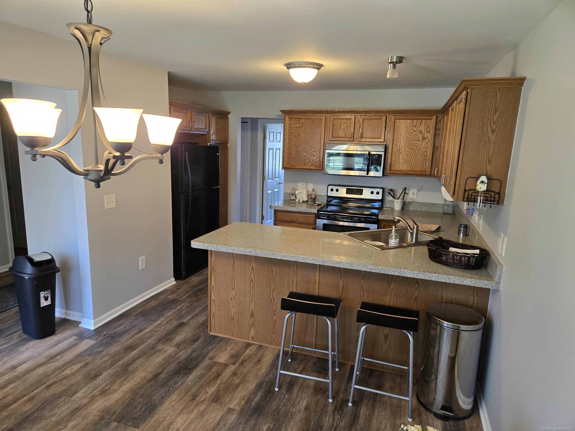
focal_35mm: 23
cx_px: 288
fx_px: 382
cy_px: 216
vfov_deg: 58.9
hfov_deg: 73.9
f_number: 1.8
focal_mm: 5.4
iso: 250
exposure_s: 1/120
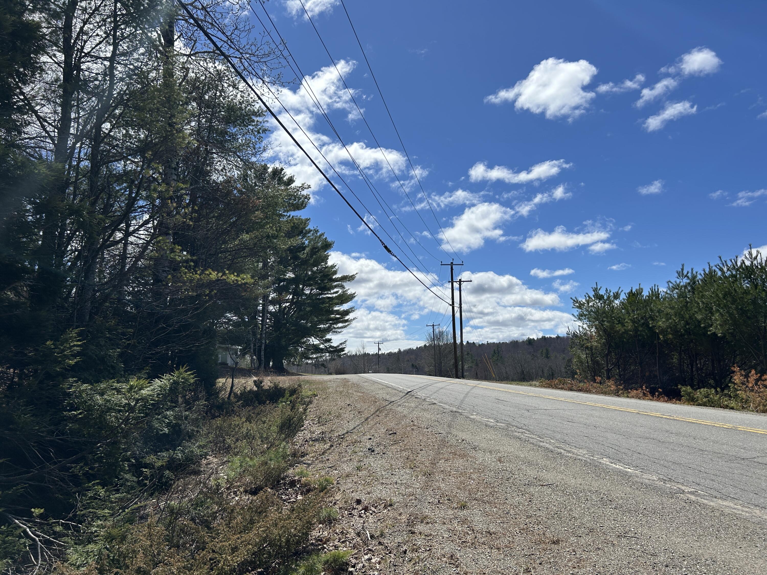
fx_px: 576
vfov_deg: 53.1
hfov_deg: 67.3
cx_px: 384
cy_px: 288
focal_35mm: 26
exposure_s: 1/8000
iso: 50
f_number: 1.5
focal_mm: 5.7
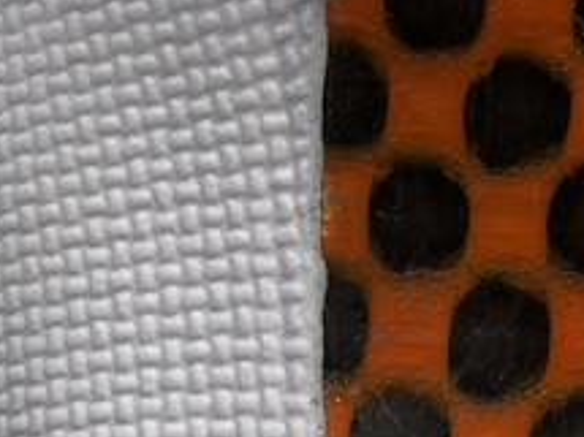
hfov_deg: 15.7
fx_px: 2040
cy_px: 529
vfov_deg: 12.0
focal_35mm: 121
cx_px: 687
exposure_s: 1/121
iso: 50
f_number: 1.6
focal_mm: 4.2
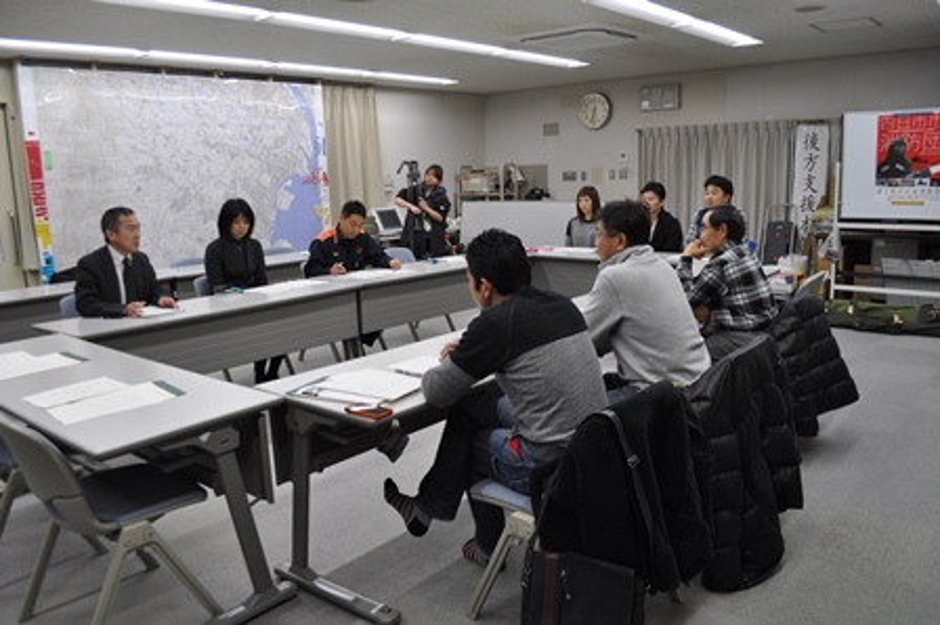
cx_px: 470
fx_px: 704
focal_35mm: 27
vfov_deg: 47.9
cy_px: 312
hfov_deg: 67.4
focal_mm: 18
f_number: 5
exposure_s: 1/100
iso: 400
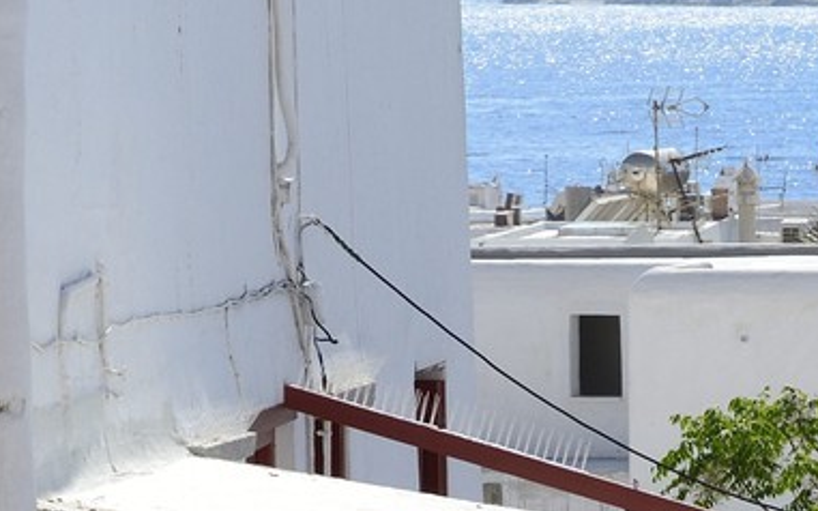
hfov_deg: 4.8
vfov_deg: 3.0
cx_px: 1019
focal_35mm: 436
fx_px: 9718
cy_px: 1303
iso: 200
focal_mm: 102
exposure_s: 1/400
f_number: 10
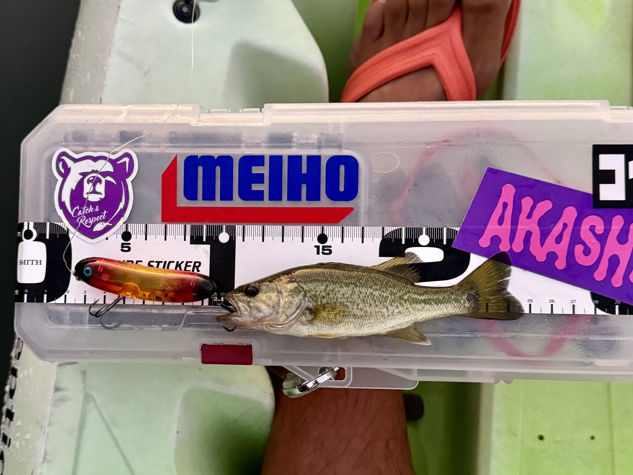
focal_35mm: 24
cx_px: 316
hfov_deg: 71.6
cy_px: 238
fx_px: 439
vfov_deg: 56.8
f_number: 1.78
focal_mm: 6.76
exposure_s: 1/60
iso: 800
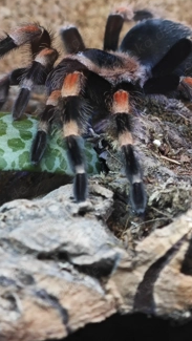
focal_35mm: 161
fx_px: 1456
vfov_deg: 13.4
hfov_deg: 7.5
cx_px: 107
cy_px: 144
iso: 800
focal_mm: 12.28
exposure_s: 1/50
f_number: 1.8
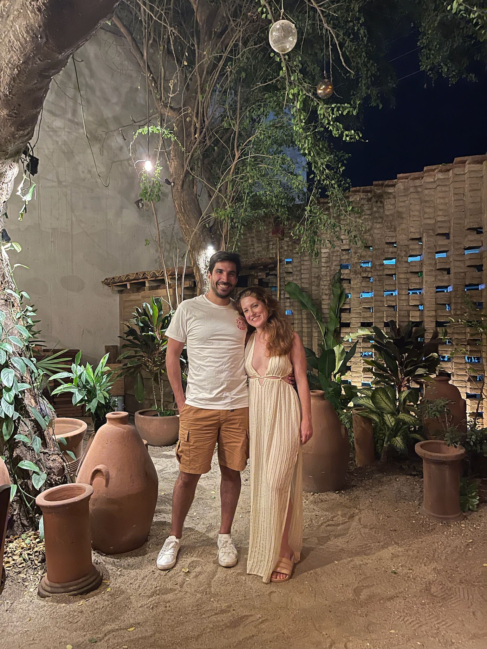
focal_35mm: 25
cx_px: 244
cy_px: 324
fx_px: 469
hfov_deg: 54.9
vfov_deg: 69.4
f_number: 1.6
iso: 1000
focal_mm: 5.1
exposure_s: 1/24
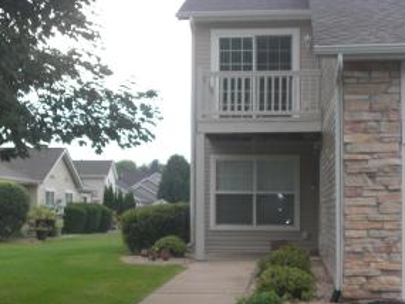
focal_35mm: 73
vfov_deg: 20.2
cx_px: 186
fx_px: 854
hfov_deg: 26.7
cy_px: 168
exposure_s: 1/100
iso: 50
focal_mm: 9.1
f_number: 3.4
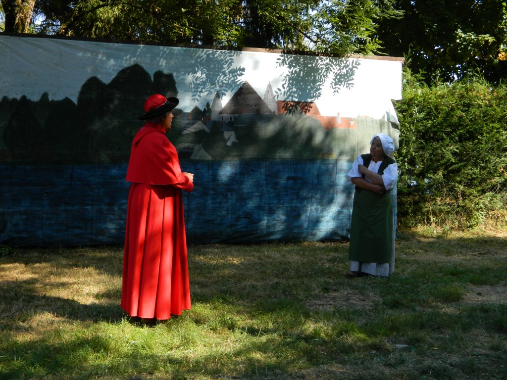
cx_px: 254
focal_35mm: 47
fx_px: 688
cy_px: 190
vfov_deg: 30.9
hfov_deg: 40.4
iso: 80
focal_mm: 8.4
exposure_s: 1/200
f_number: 3.6
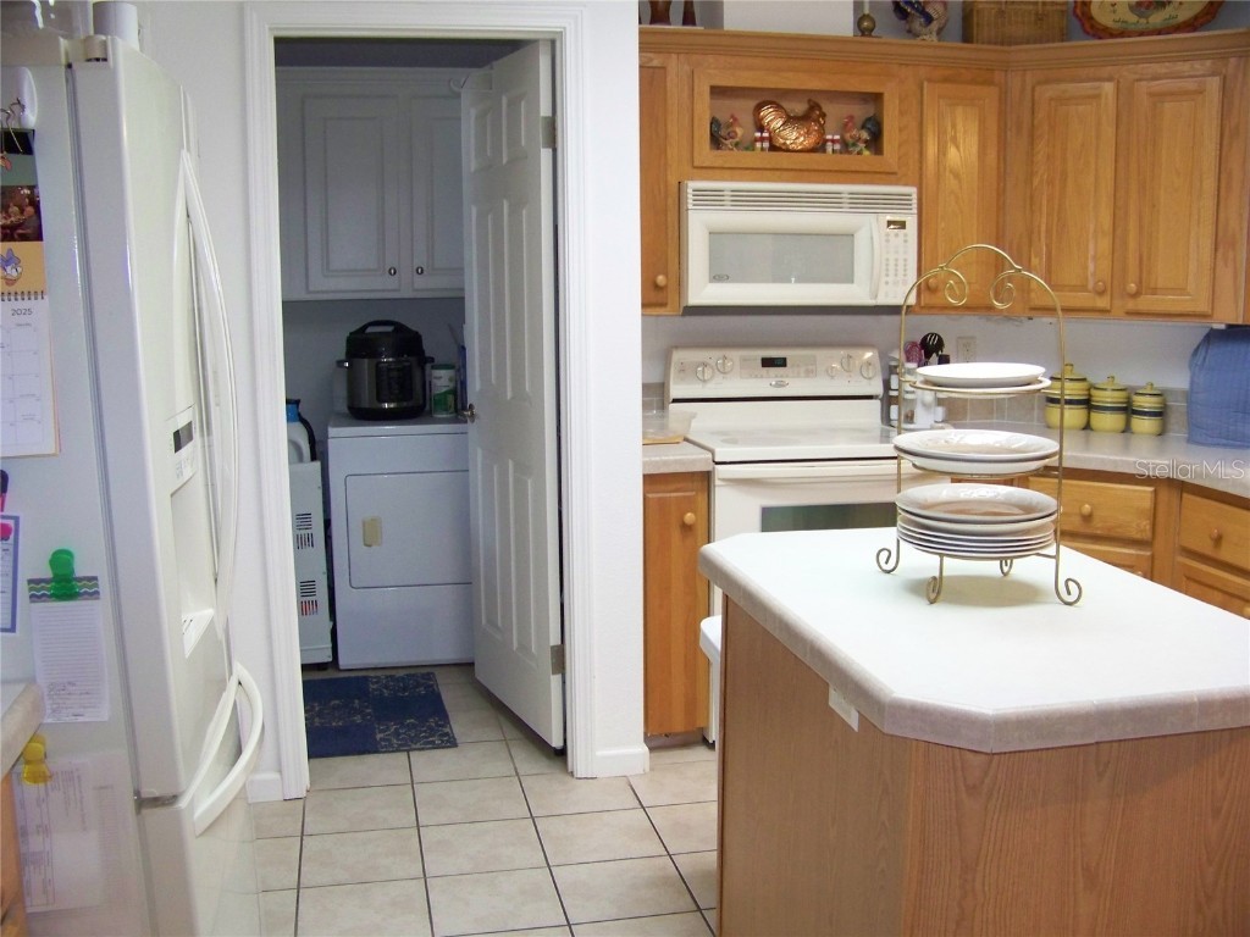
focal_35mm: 36
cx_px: 625
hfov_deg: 51.4
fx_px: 1300
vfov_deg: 39.7
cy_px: 468
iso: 200
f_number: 2.8
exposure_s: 1/30
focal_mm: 5.85
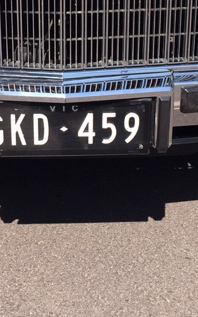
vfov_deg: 25.7
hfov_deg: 16.7
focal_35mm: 78
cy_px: 34
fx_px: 673
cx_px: 58
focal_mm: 4.15
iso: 32
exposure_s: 1/1163
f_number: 2.2
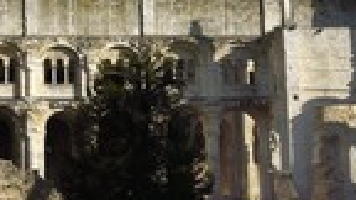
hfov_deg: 19.9
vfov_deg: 11.5
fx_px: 982
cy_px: -15
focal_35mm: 104
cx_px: -4
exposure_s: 1/160
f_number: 20
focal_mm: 34
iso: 200
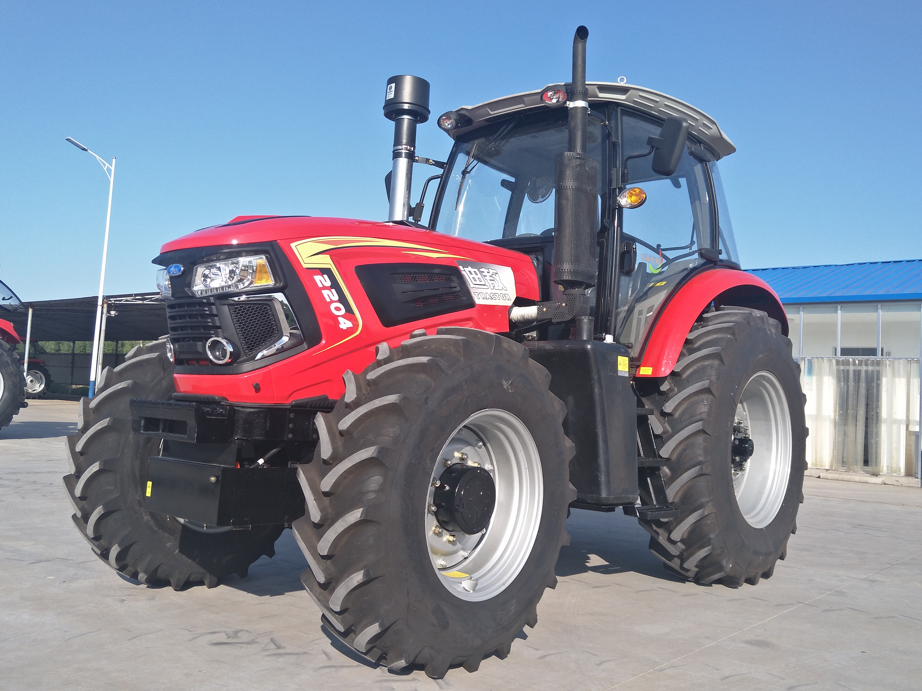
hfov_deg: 76.4
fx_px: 586
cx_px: 461
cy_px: 346
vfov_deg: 61.1
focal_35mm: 22
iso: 50
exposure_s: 1/751
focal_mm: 3.79
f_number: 2
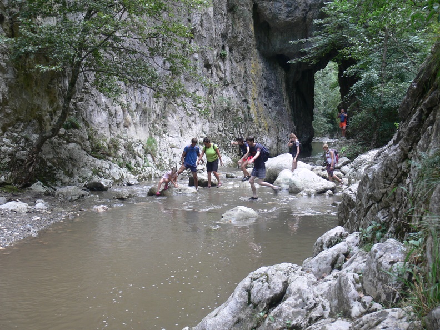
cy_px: 165
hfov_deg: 50.1
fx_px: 470
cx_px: 220
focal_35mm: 37
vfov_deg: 38.7
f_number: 2.8
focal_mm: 7.8
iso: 80
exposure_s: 1/30
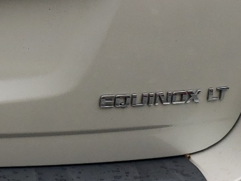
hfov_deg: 16.4
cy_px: -18
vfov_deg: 13.2
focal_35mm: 110
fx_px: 766
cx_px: -114
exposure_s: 1/2000
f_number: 1.5
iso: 50
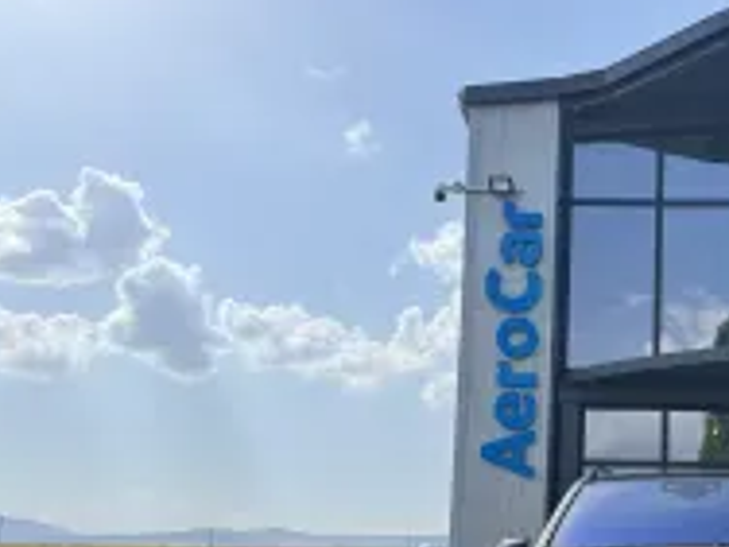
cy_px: 446
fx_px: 969
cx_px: 651
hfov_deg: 38.5
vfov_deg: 30.7
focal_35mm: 46
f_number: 1.78
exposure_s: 1/3096
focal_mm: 6.76
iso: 80
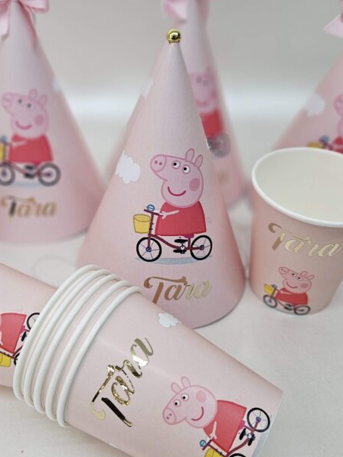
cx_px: 124
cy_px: 196
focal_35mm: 39
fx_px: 515
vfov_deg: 47.7
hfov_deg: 36.6
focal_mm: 5.4
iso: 32
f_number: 1.8
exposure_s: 1/50
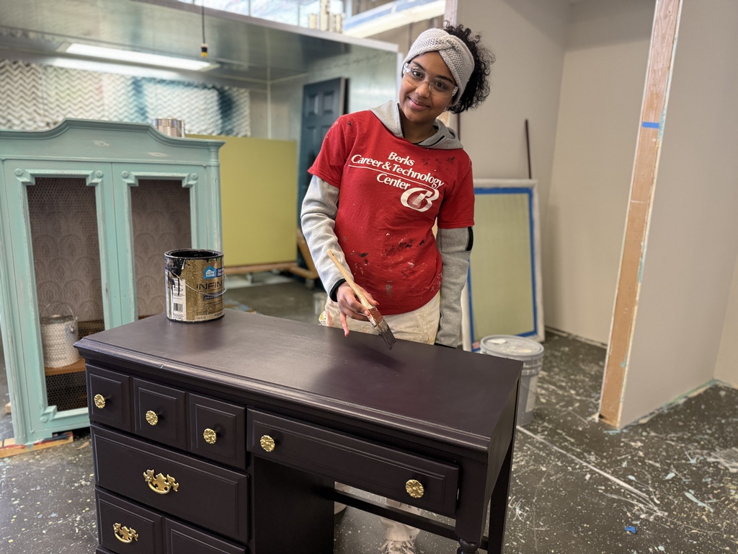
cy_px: 277
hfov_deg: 71.6
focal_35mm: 24
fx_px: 512
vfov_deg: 56.8
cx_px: 369
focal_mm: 6.76
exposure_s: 1/120
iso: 400
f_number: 1.78
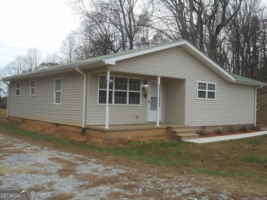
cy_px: 100
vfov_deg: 36.8
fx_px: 301
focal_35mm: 39
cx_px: 134
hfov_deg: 47.9
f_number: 4.5
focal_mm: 6.9
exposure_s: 1/80
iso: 80
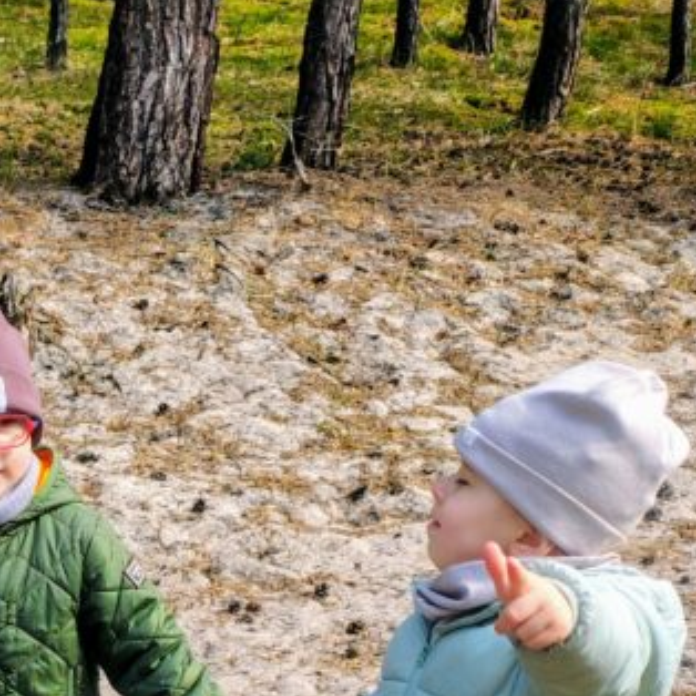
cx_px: -73
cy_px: 734
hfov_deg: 22.6
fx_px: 1638
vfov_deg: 22.8
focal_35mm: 72
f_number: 1.4
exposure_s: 1/710
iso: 100
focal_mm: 5.89
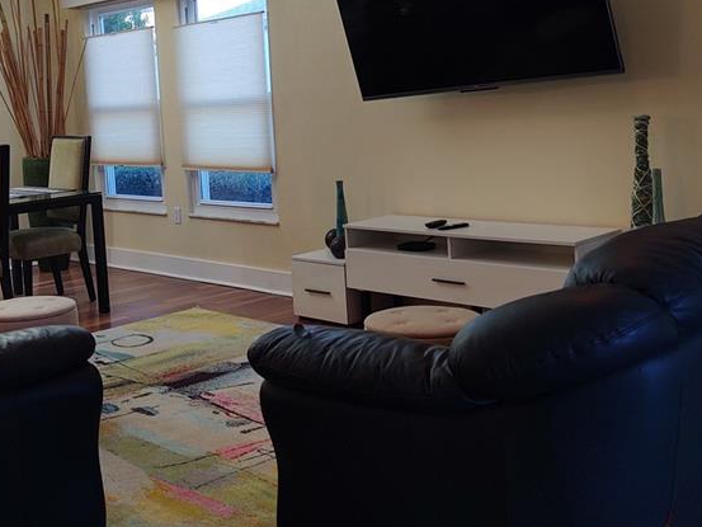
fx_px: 1014
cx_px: 211
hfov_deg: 37.6
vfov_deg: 28.9
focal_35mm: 50
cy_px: 175
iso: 188
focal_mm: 4.75
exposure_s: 1/120
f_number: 1.7
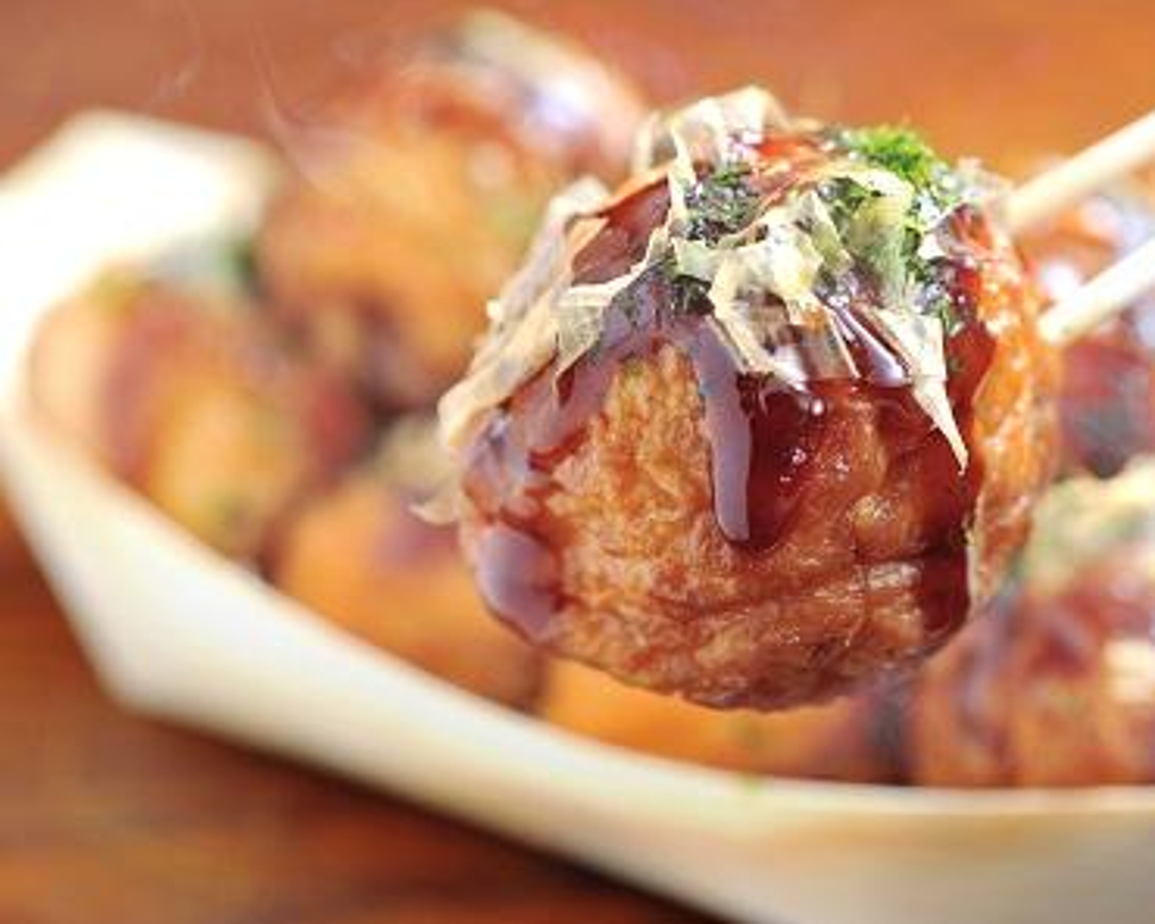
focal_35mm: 76
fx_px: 2598
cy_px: 467
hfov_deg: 25.0
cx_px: 730
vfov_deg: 20.2
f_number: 8
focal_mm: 60
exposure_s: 1/100
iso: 64
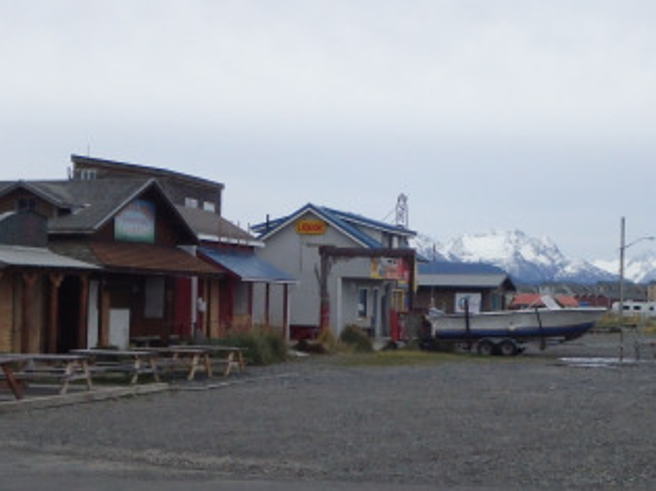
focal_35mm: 66
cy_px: 277
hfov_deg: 29.3
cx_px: 412
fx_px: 1250
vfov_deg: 22.2
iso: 800
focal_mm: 9.4
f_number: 5
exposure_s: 1/640
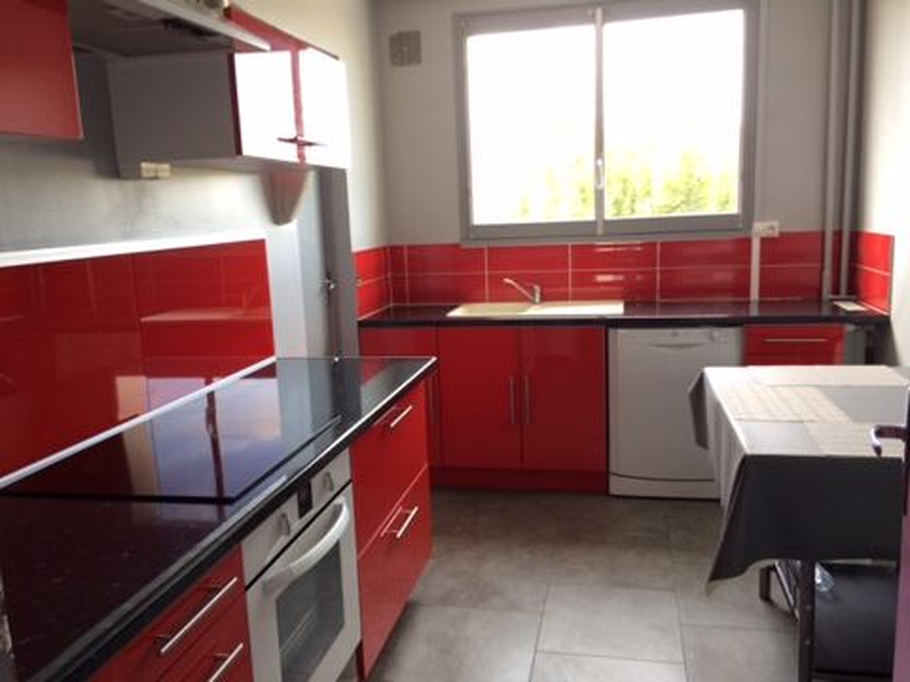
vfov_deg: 48.2
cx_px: 455
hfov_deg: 61.7
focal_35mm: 29
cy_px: 341
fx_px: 762
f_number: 2.2
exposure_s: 1/33
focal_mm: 4.15
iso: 40
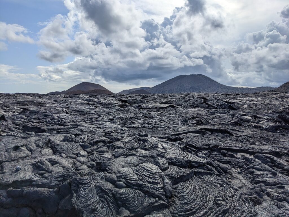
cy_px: 108
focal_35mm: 27
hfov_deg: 65.3
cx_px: 144
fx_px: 225
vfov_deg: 51.4
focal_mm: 4.38
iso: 84
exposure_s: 1/7812
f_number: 1.73
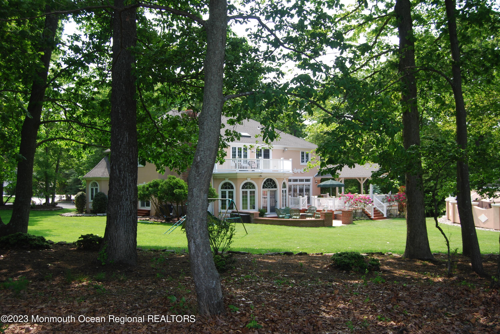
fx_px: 480
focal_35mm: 34
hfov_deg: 55.1
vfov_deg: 38.5
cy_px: 167
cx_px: 250
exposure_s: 1/125
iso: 100
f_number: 5.6
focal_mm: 23
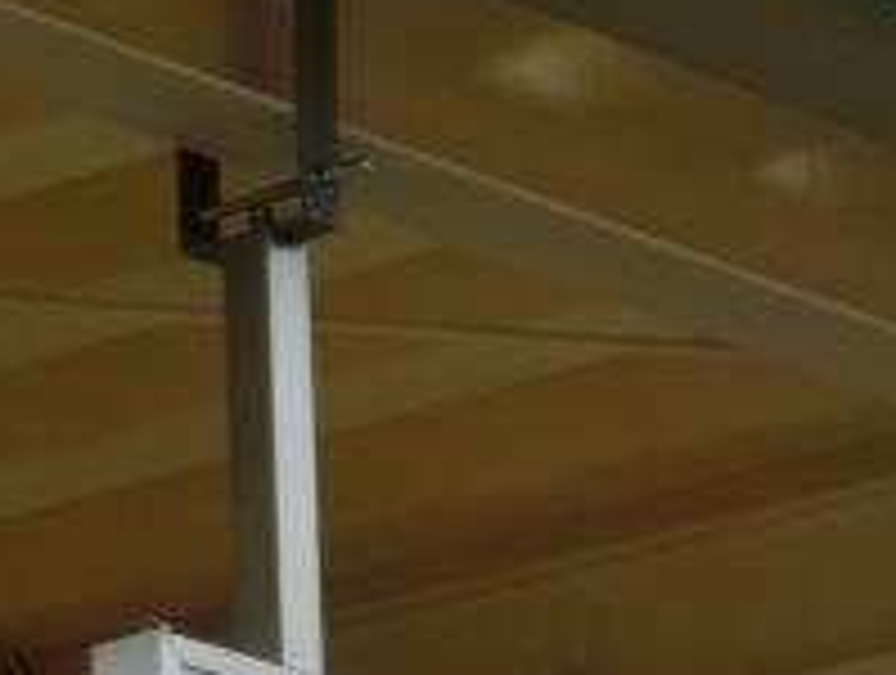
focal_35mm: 398
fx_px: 10320
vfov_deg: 3.7
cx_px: 1342
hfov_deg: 4.9
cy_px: 891
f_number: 5.7
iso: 80
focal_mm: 22.1
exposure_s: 1/250
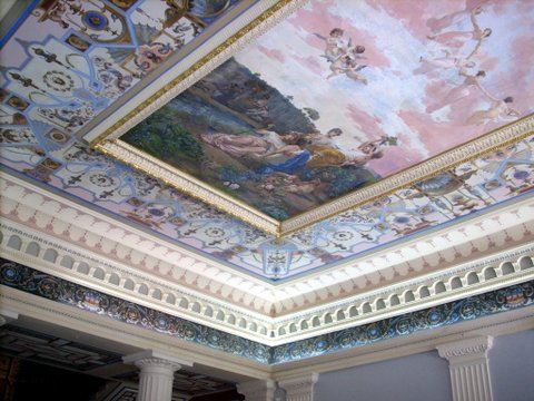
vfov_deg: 38.7
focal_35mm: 37
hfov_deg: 50.1
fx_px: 571
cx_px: 267
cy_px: 200
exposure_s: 1/30
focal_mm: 6.2
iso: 208
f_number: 2.8
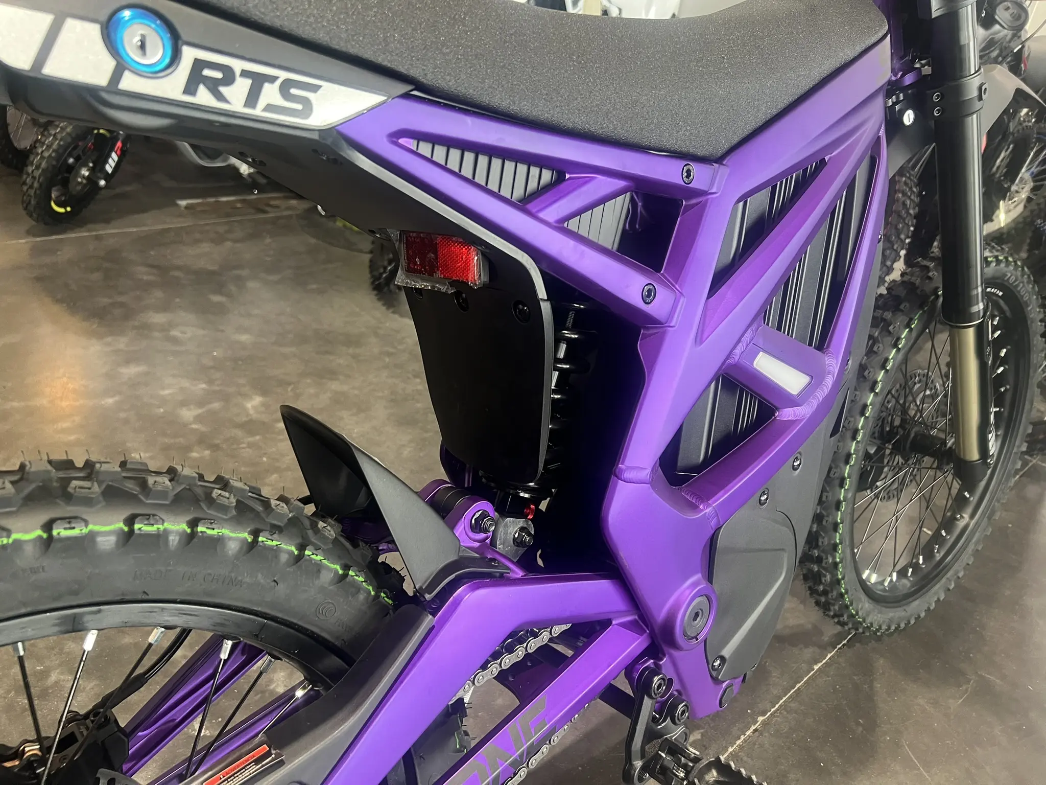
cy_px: 392
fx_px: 786
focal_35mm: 26
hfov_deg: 67.3
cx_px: 523
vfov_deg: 53.1
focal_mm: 5.7
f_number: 1.5
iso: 200
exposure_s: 1/60
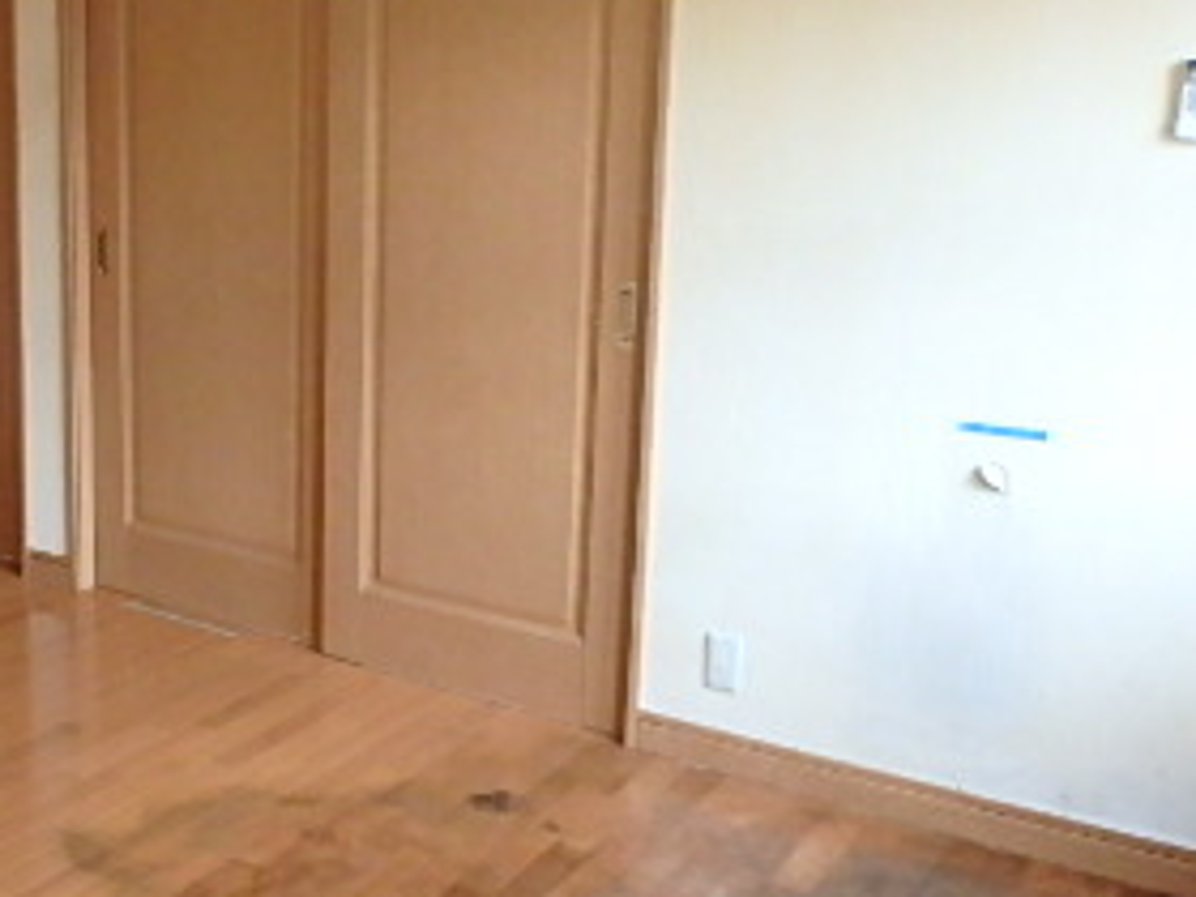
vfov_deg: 30.3
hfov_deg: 38.0
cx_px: 218
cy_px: 414
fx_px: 1658
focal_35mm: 48
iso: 800
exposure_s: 1/30
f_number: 3.5
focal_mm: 3.7
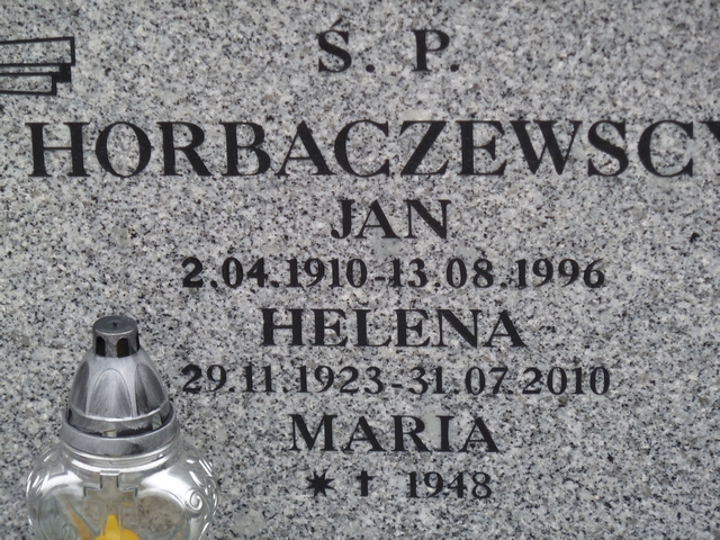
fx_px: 4077
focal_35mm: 196
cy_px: 270
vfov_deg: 7.6
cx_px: 360
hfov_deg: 10.1
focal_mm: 32.1
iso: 80
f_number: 4.5
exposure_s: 1/80
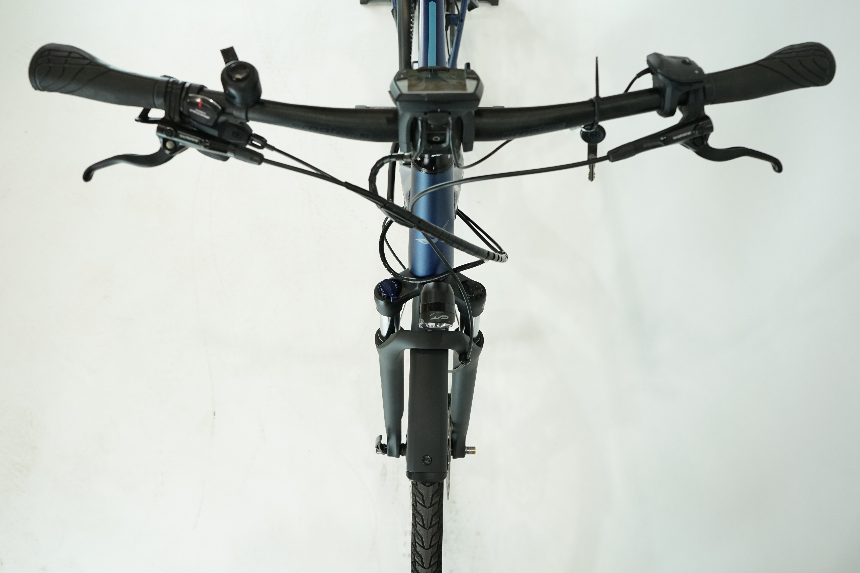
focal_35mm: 30
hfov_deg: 61.9
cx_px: 430
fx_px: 717
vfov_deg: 43.6
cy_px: 286
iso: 1600
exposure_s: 1/200
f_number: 5.6
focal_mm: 30
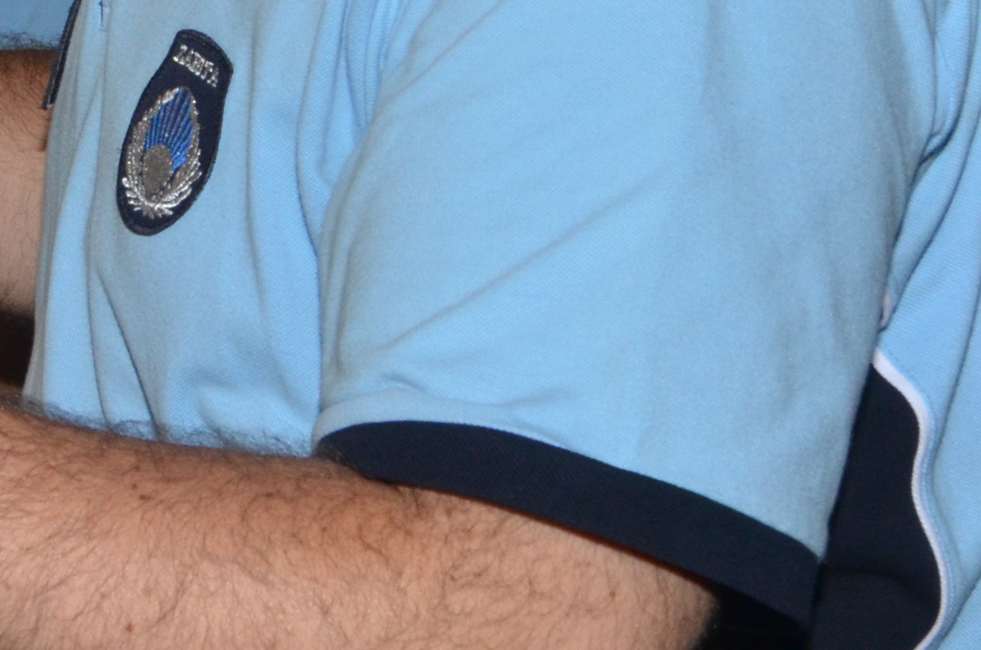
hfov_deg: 12.3
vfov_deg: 8.6
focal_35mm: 157
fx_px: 4269
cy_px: -161
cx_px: -611
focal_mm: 28
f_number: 13
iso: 800
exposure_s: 1/250
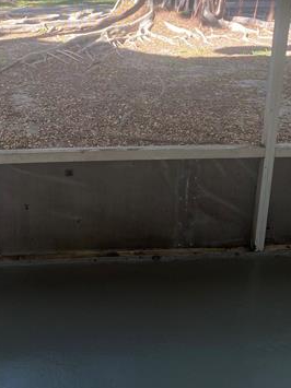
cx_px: 83
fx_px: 493
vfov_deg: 41.1
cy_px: 77
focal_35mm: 44
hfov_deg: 32.4
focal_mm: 4.25
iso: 50
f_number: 1.8
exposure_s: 1/121
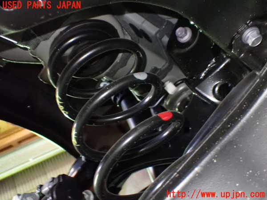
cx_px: 134
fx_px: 316
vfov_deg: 35.1
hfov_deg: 45.8
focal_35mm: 41
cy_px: 100
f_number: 2.8
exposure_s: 1/20
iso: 1600
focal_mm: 7.31
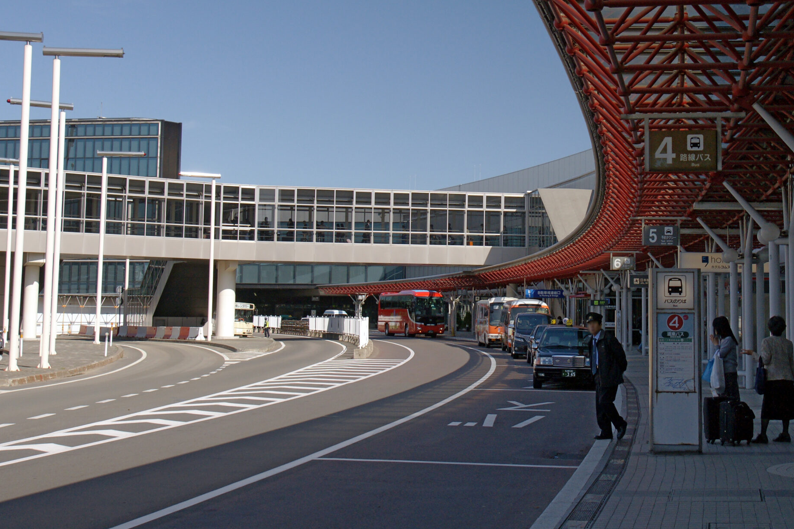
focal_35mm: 54
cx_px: 506
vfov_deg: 25.0
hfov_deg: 36.6
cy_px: 184
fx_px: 1191
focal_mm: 26
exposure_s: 1/320
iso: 200
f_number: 7.1
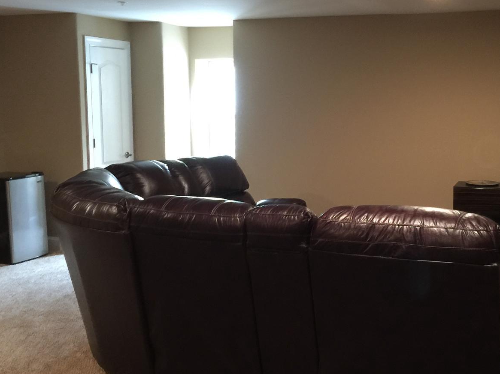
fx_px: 736
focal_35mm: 51
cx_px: 327
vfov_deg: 28.5
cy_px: 191
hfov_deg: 37.2
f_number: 2.2
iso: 100
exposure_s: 1/4
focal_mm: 4.15
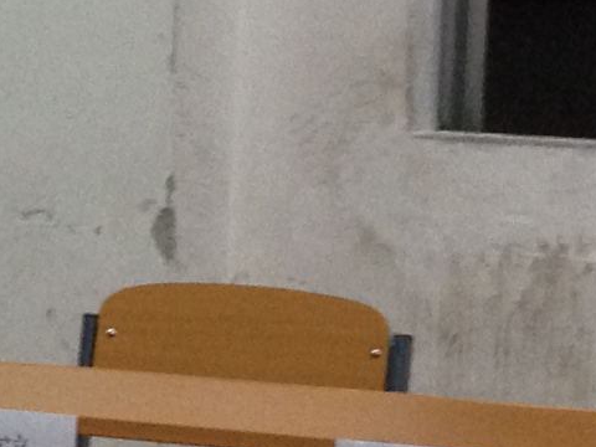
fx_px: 4098
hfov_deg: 7.5
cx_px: -1017
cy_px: 243
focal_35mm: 238
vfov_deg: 6.2
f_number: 2.4
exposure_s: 1/20
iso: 160
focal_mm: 4.28
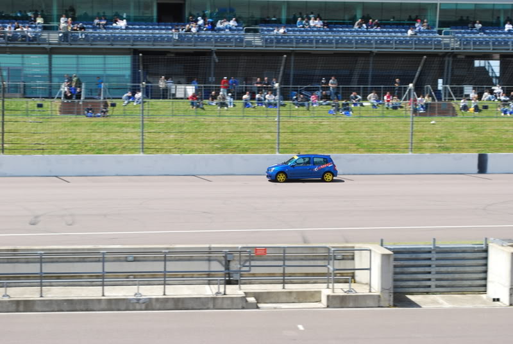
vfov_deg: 16.6
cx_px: 256
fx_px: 1177
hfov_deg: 24.6
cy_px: 172
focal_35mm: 82
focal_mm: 55
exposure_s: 1/400
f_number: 10
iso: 400
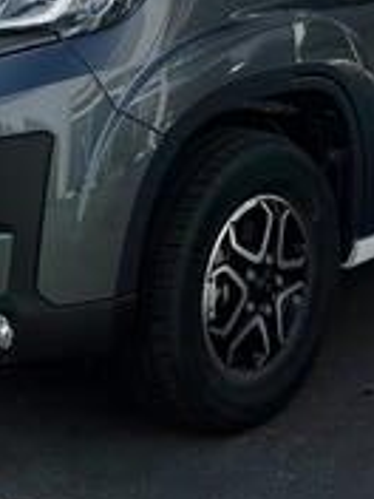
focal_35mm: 109
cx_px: 255
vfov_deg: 17.3
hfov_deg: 13.6
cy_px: -74
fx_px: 1570
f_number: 1.78
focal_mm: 6.76
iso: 80
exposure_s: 1/3597
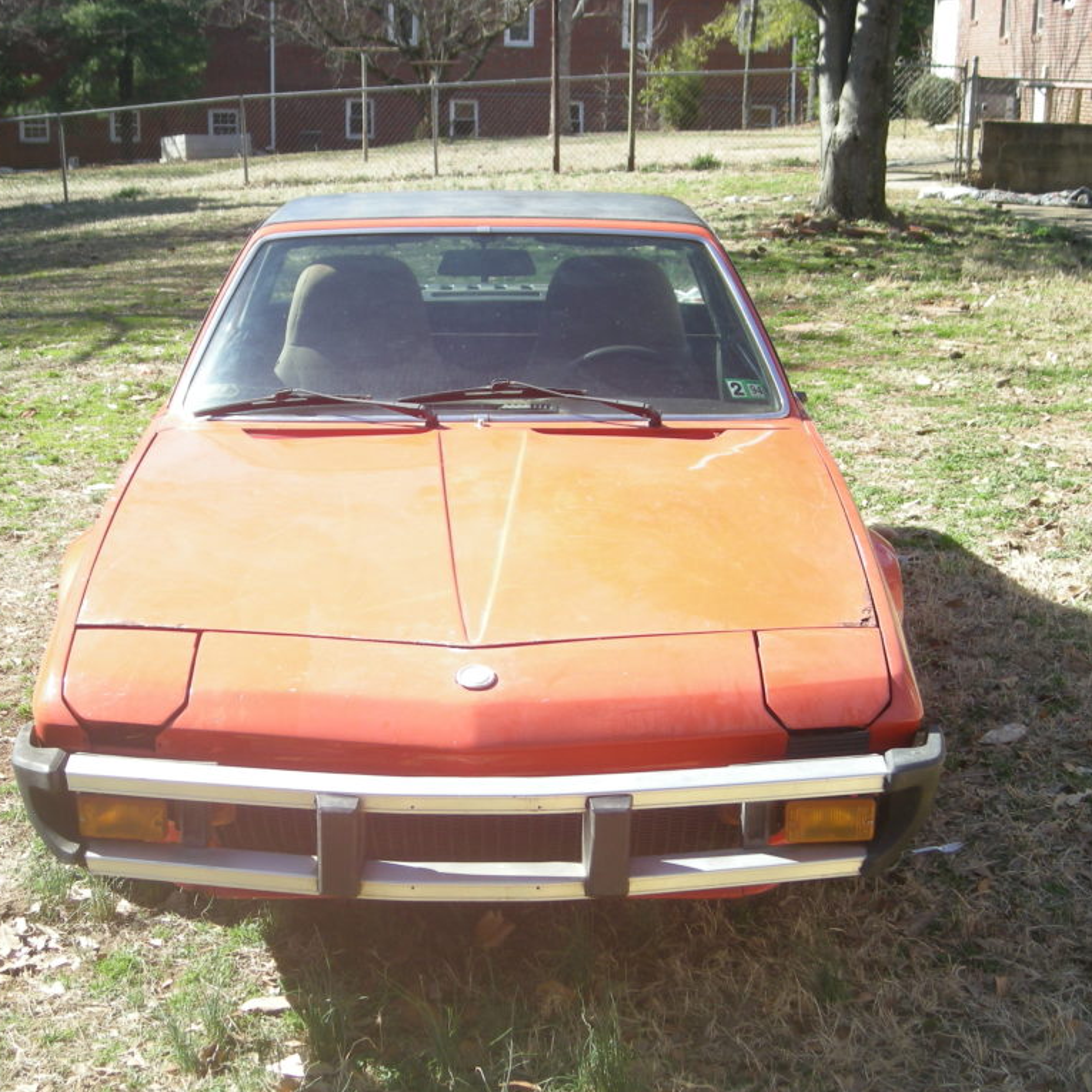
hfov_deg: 29.5
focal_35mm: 58
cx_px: 481
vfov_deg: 29.6
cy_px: 547
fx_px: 2070
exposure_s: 1/203
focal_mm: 7.9
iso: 50
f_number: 3.2
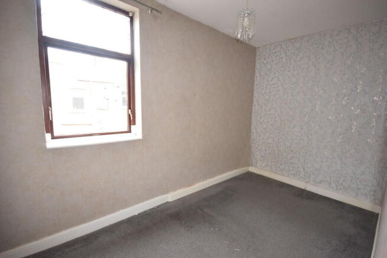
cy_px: 129
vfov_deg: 72.1
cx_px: 194
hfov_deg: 95.0
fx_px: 177
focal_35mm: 16
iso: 800
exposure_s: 1/125
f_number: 5.6
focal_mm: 11
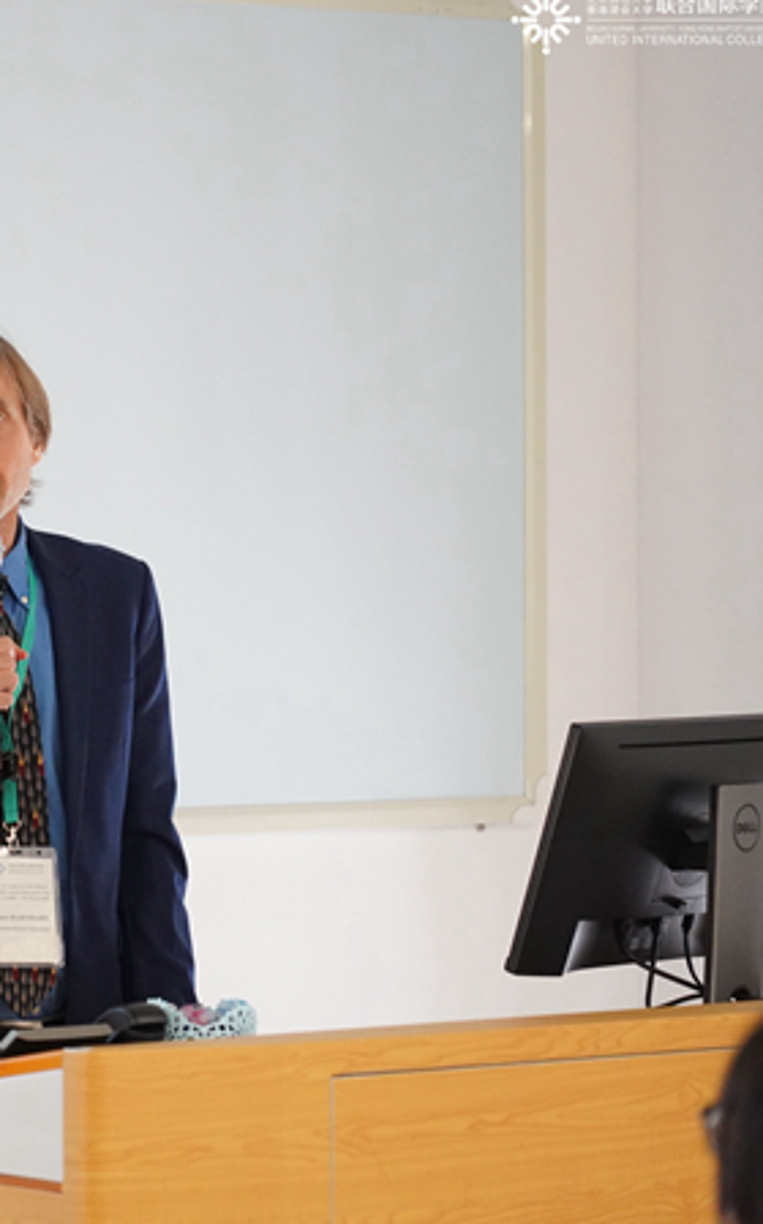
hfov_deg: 7.8
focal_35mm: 167
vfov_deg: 12.5
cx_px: -155
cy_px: 598
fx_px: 5565
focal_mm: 105
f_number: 4.5
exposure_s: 1/200
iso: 5000
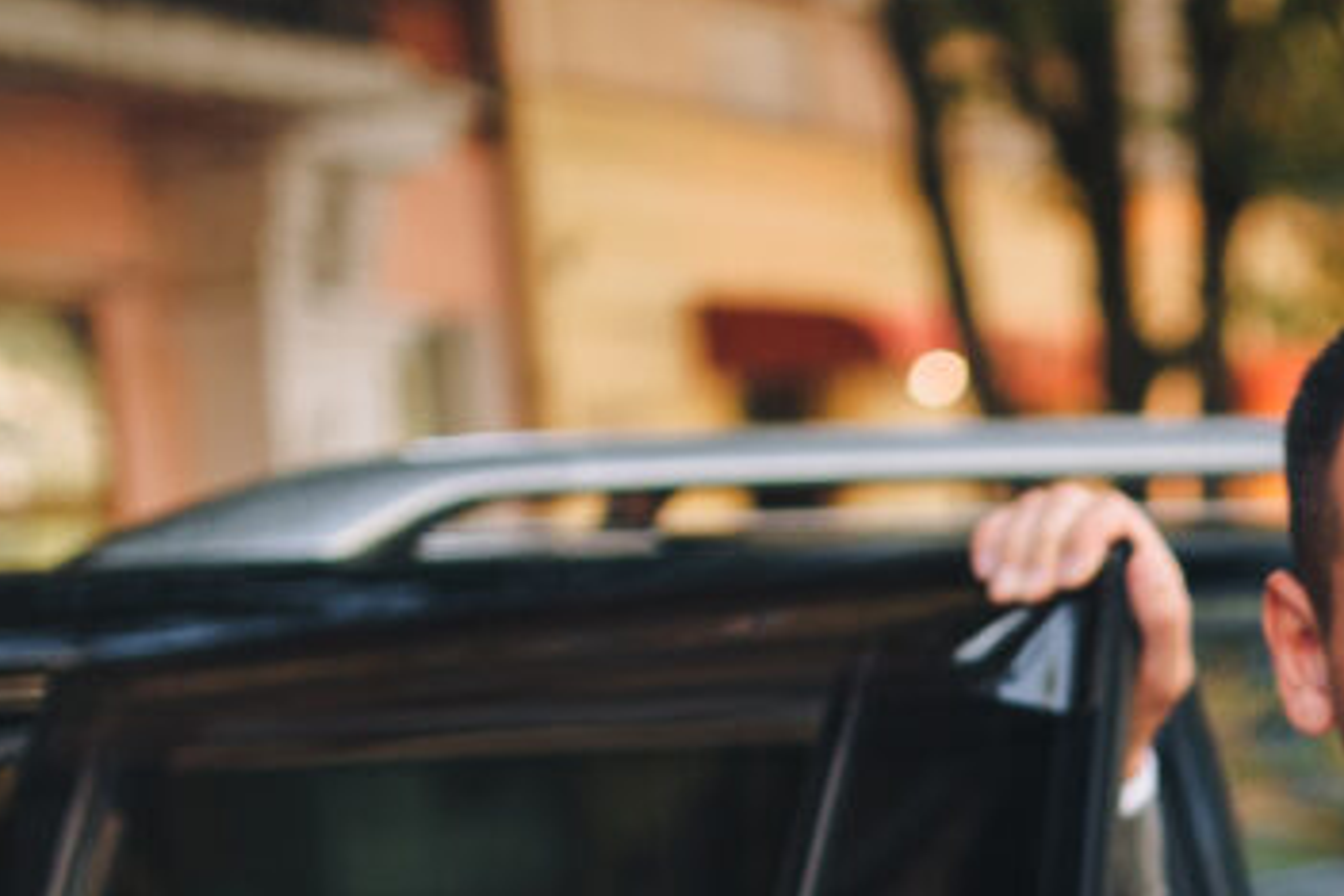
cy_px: 1254
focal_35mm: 102
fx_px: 3808
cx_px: 1470
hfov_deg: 19.2
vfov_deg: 12.9
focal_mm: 35
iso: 320
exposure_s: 1/1250
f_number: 1.4
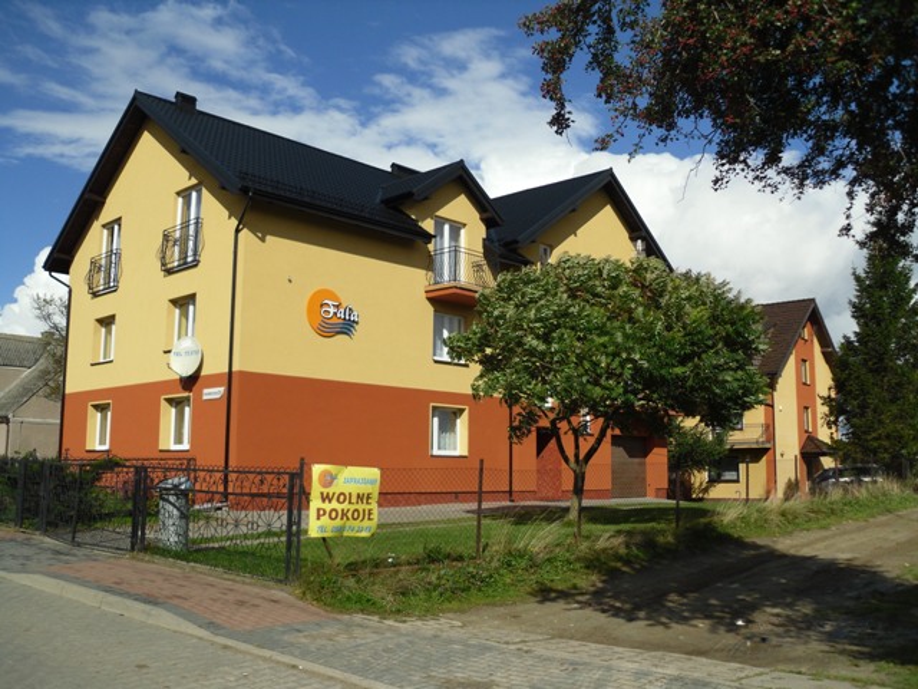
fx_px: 902
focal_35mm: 34
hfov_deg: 54.0
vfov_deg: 41.8
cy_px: 344
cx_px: 459
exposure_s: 1/291
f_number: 8.1
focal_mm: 6
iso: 80
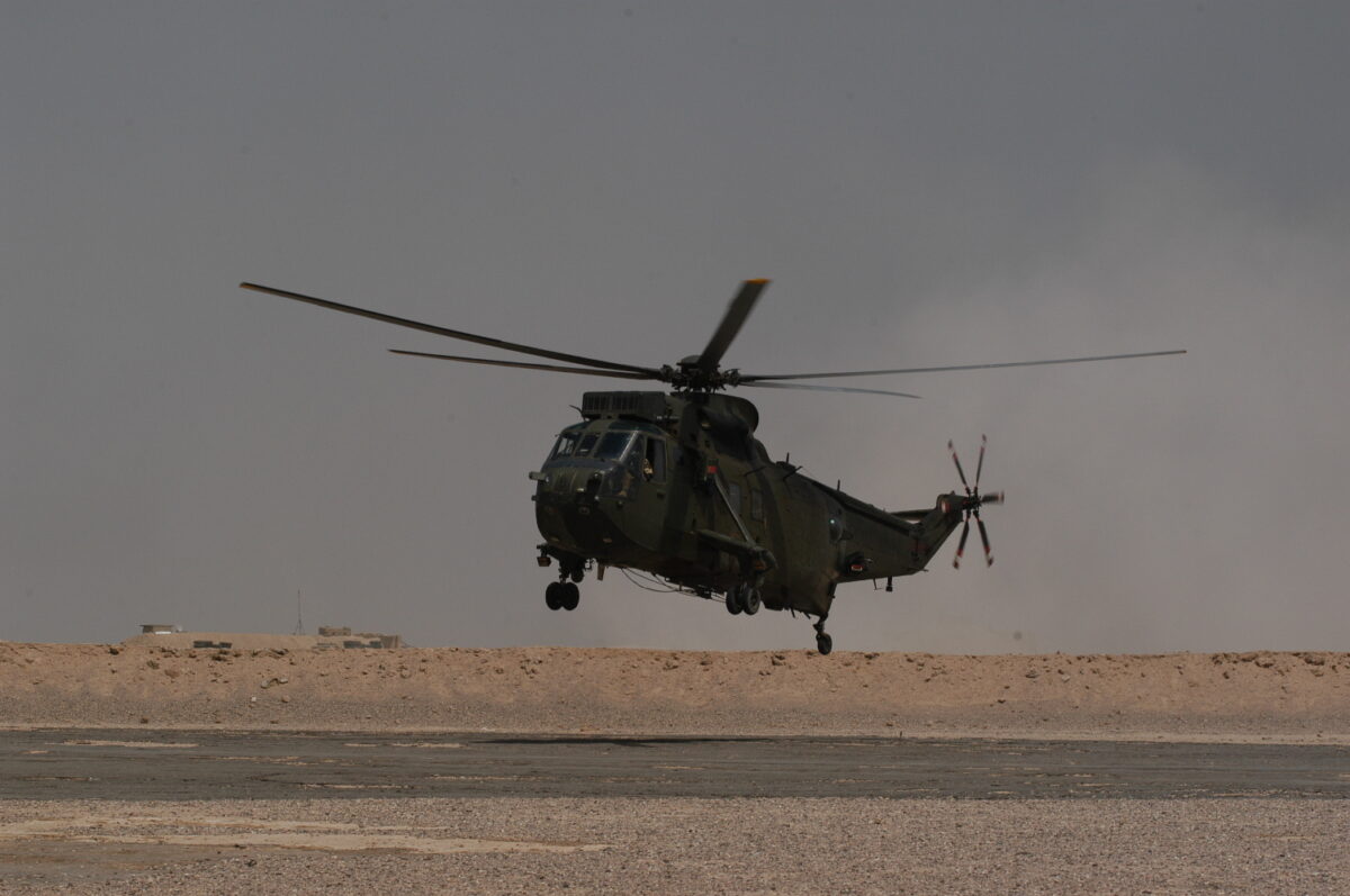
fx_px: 5056
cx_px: 675
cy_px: 448
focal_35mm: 135
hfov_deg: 15.2
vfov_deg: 10.1
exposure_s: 1/1000
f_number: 8
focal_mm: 90
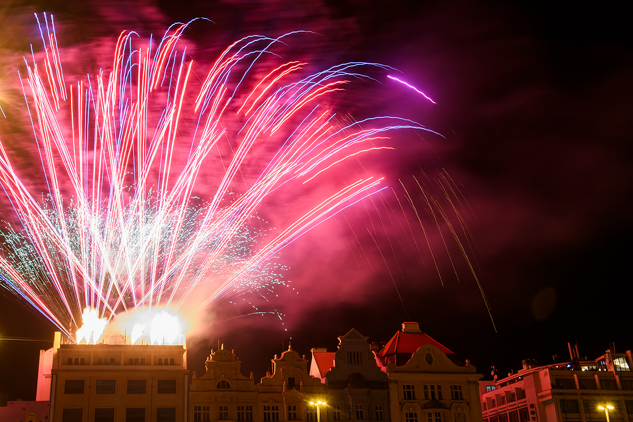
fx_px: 703
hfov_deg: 48.5
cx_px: 316
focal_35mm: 40
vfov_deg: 33.4
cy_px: 211
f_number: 11
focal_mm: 40
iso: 320
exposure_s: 2
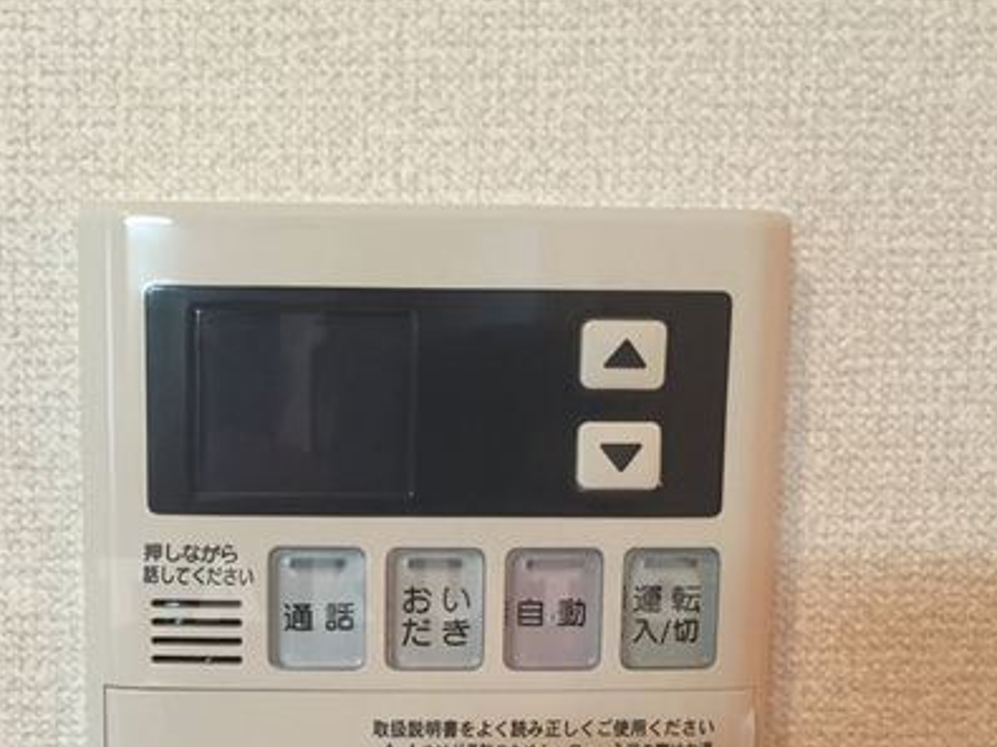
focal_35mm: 47
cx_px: 321
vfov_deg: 30.2
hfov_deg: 39.9
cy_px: 593
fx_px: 1353
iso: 80
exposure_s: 1/15
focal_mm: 4.15
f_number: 2.2
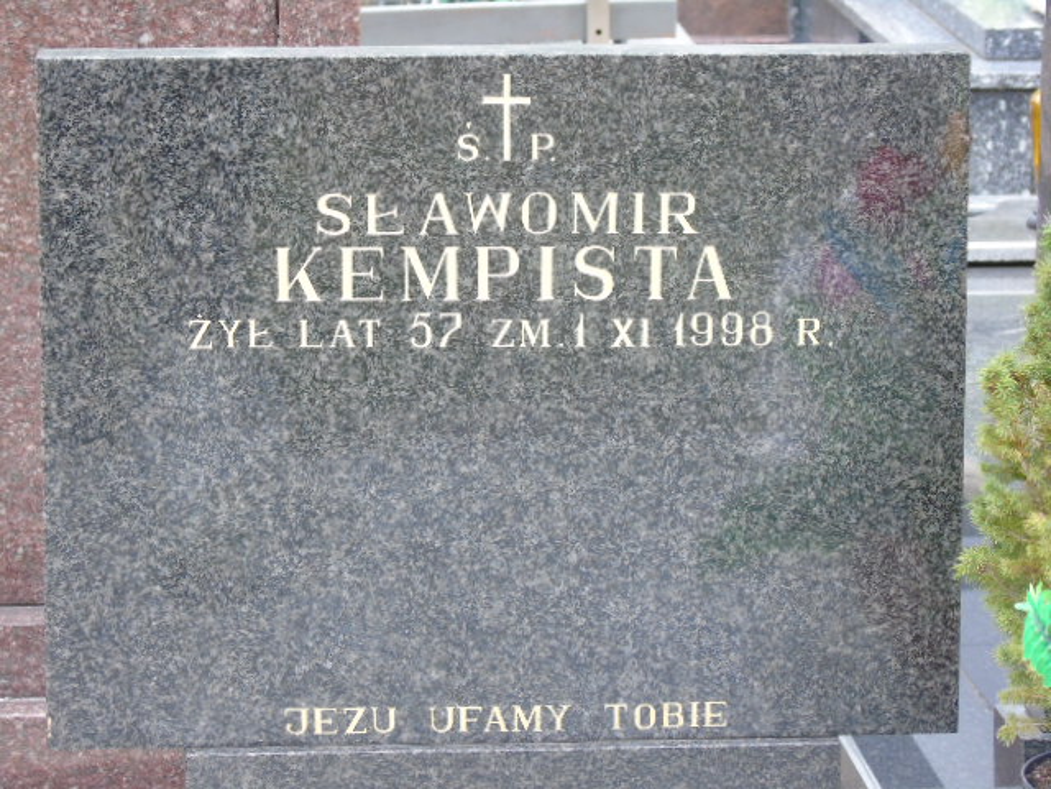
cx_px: 526
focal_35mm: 142
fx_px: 4311
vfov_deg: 10.4
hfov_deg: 13.9
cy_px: 394
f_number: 4.7
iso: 400
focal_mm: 25
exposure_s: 1/125
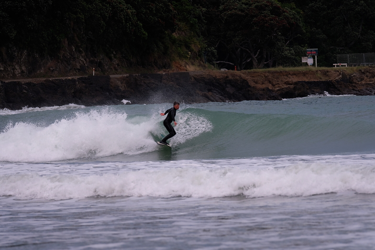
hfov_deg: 5.3
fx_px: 4032
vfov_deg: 3.6
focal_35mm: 387
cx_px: 188
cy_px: 125
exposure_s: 1/500
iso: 640
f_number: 6.3
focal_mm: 258
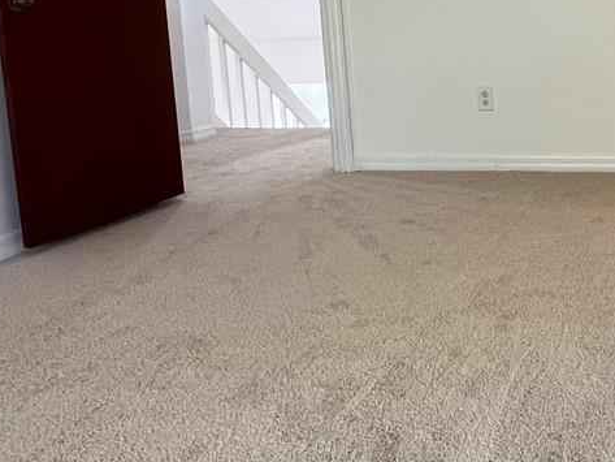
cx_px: 499
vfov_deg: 31.7
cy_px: 66
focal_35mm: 44
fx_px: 782
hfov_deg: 41.0
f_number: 1.8
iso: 250
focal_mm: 1.57
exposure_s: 1/60
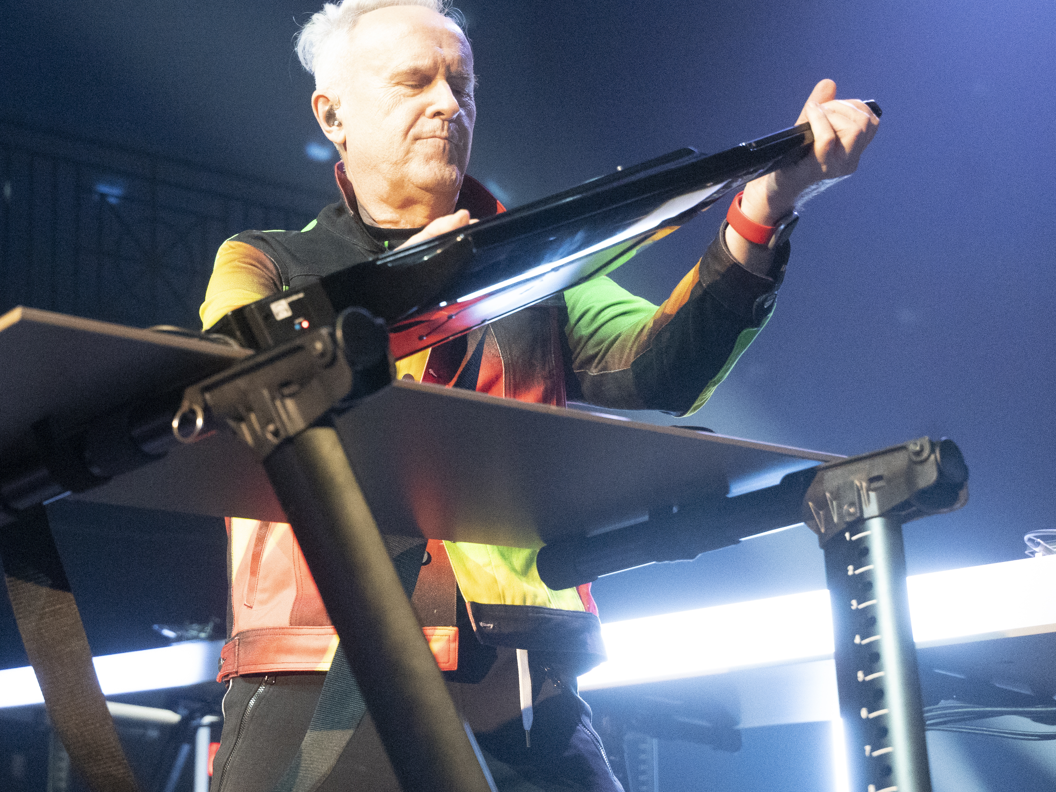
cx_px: 225
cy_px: 292
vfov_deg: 22.9
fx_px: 1953
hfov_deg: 29.6
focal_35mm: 64
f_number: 4
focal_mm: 39
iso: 12800
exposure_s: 1/320
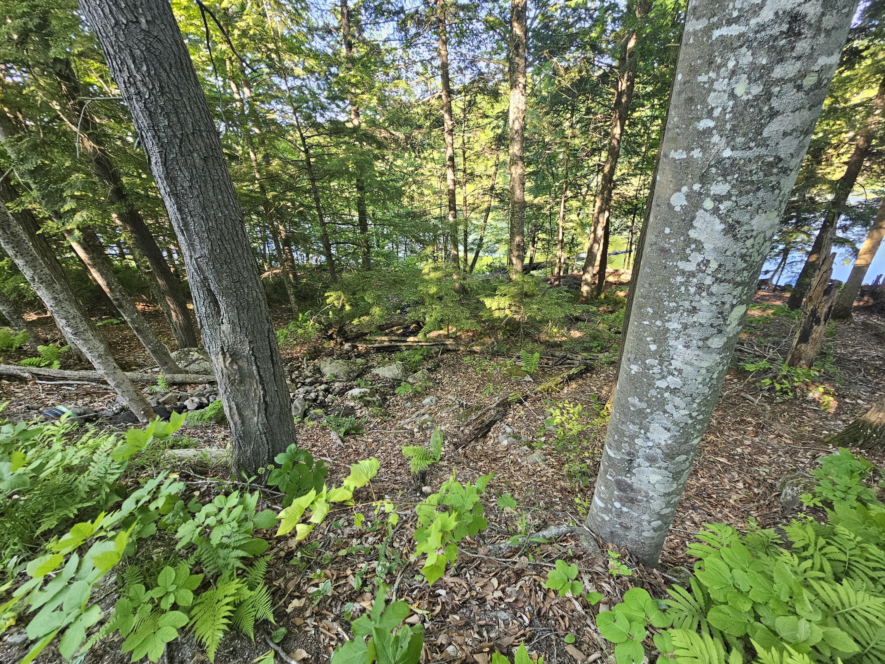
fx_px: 332
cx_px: 442
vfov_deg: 89.9
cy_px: 332
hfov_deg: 106.2
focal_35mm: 13
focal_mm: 2.2
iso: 125
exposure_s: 1/60
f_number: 2.2
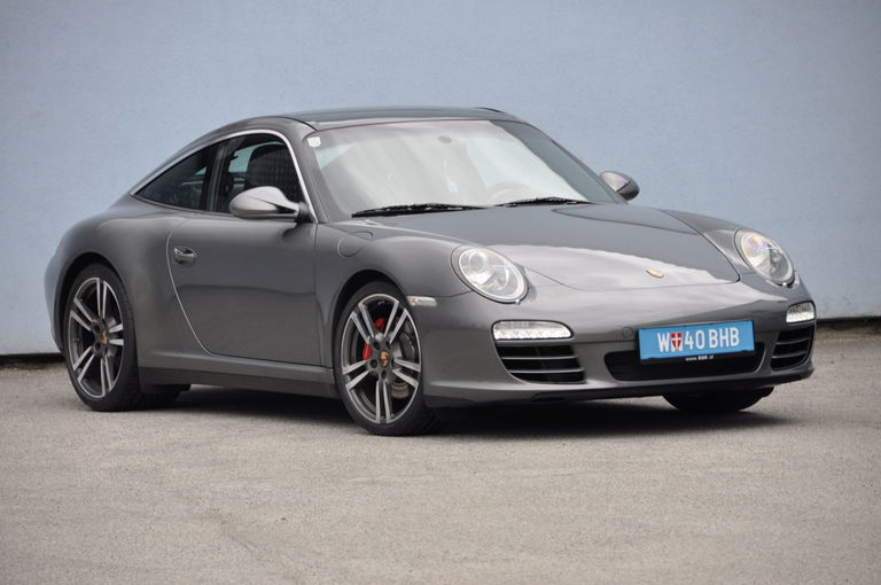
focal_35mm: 218
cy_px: 292
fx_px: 5316
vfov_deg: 6.3
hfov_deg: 9.5
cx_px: 440
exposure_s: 1/100
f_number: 6
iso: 500
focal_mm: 145
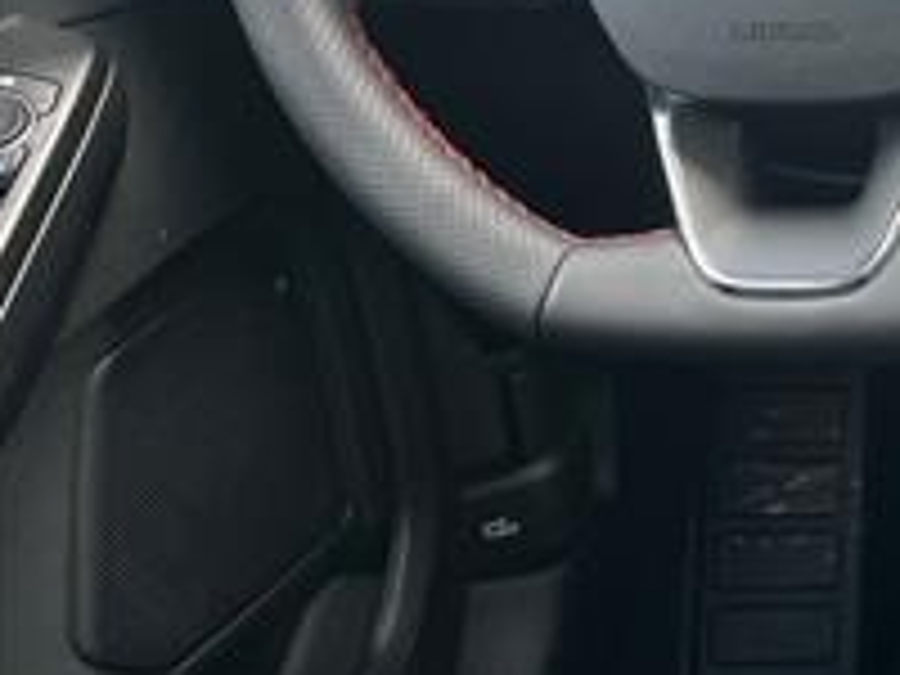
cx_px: 1426
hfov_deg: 19.8
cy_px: 302
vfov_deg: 17.8
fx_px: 2158
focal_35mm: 83
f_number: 1.6
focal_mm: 5.1
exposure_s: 1/121
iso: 80
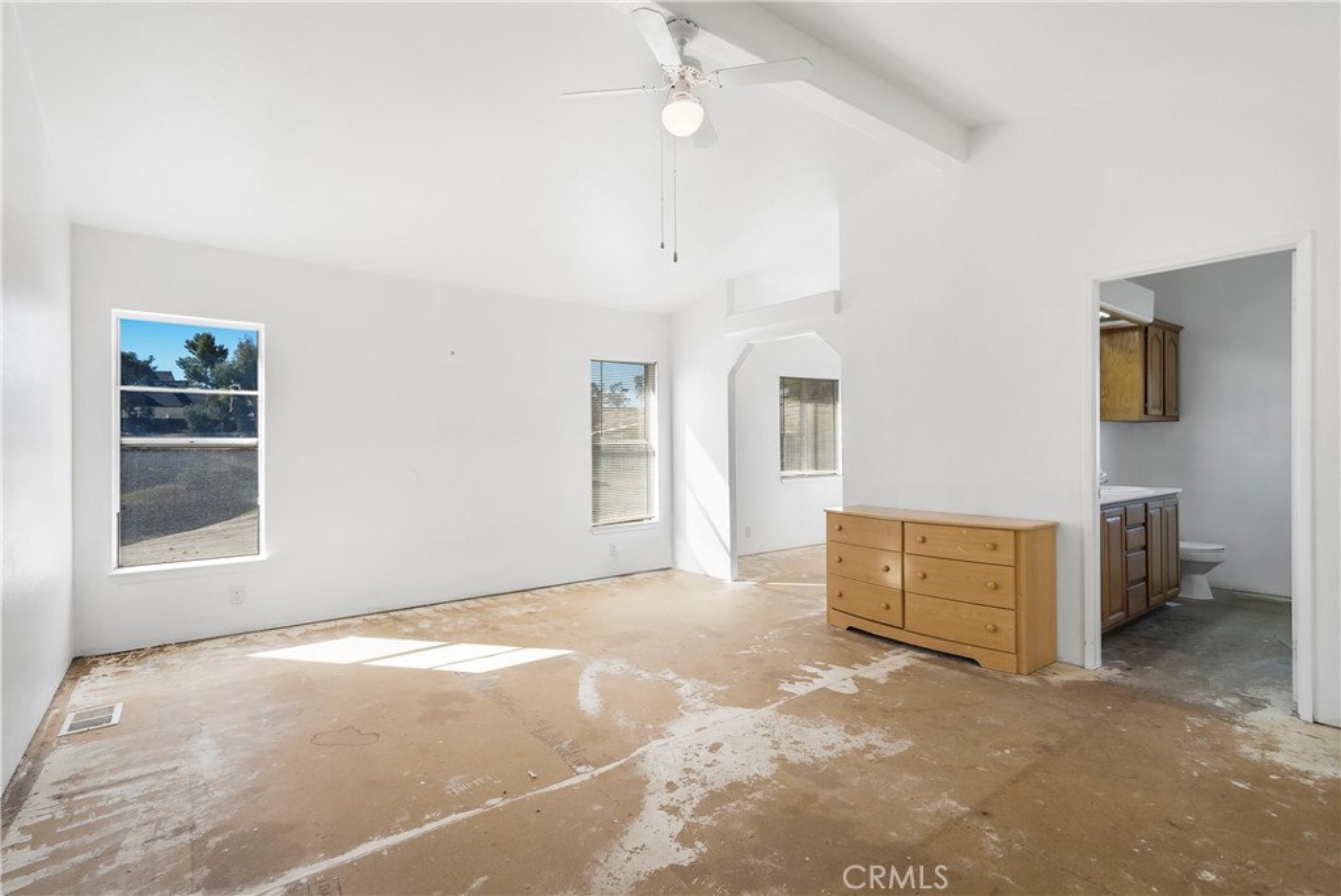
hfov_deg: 96.7
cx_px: 670
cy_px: 448
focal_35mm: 16
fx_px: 596
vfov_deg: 73.8
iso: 250
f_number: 6.3
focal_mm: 16
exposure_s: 1/125
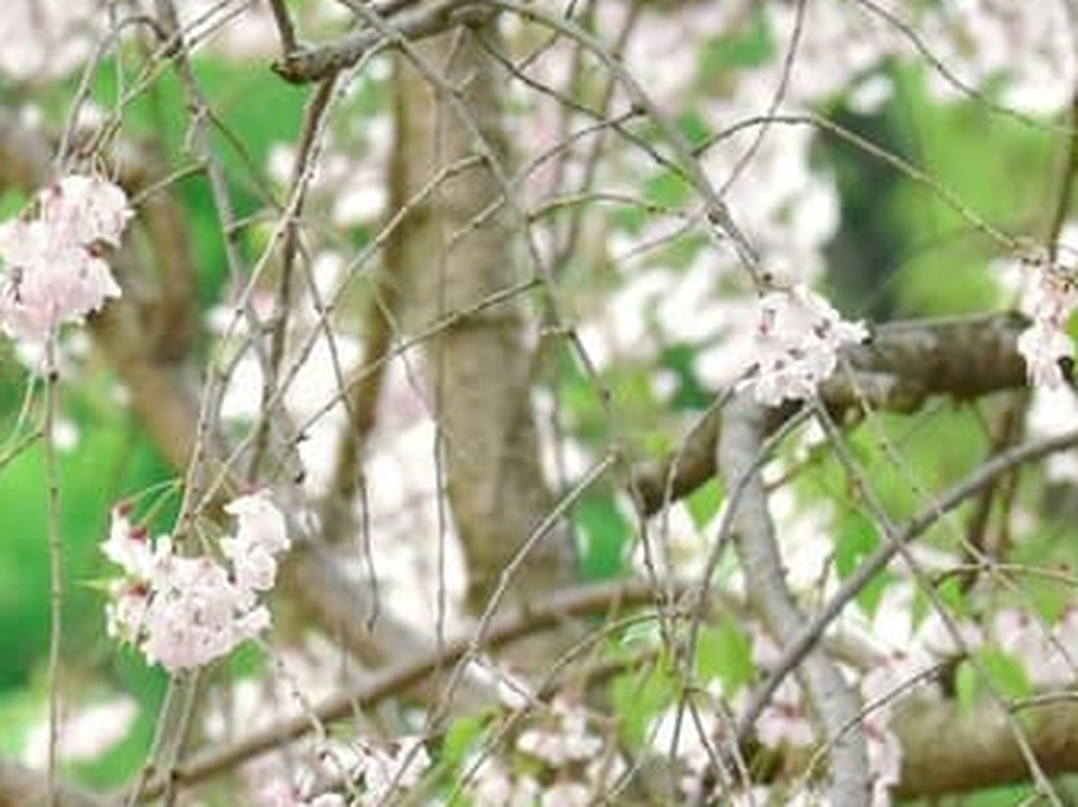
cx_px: -1052
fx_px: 14813
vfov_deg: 3.1
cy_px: 260
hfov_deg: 4.1
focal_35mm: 476
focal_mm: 116
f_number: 5.6
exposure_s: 1/200
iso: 4000
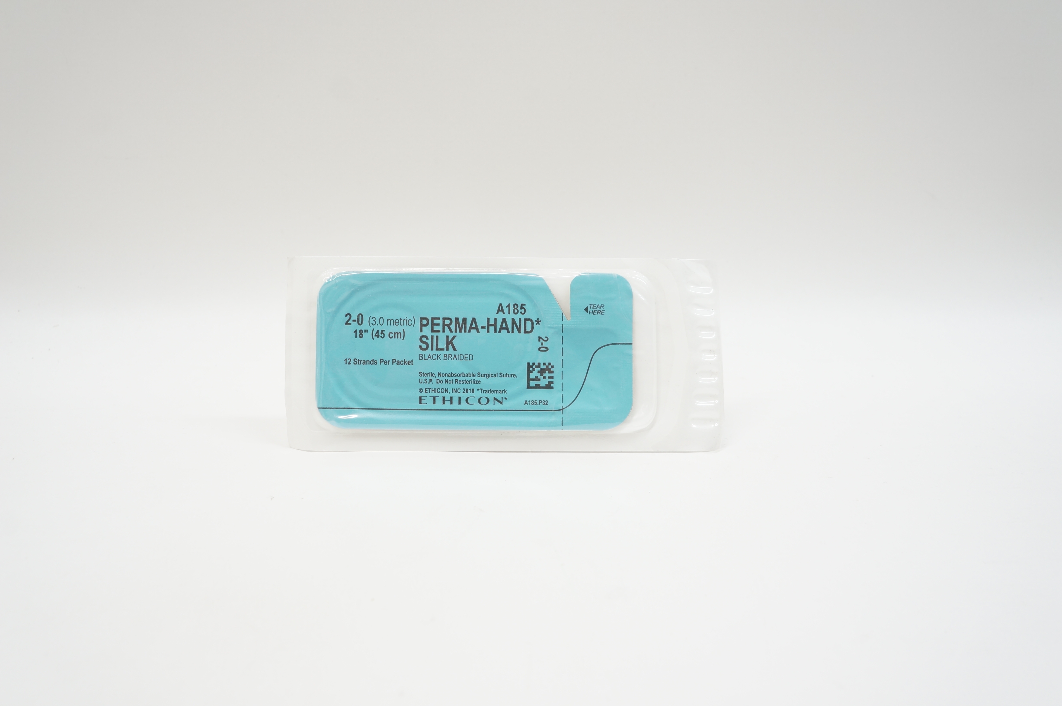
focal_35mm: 32
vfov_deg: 41.6
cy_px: 353
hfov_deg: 59.5
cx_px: 531
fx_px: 928
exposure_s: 1/40
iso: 400
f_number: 7.1
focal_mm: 21
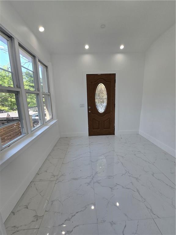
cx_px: 88
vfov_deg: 106.2
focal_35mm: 13
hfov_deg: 89.9
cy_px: 118
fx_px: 88
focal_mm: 2.2
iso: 50
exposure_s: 1/221
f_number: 2.2
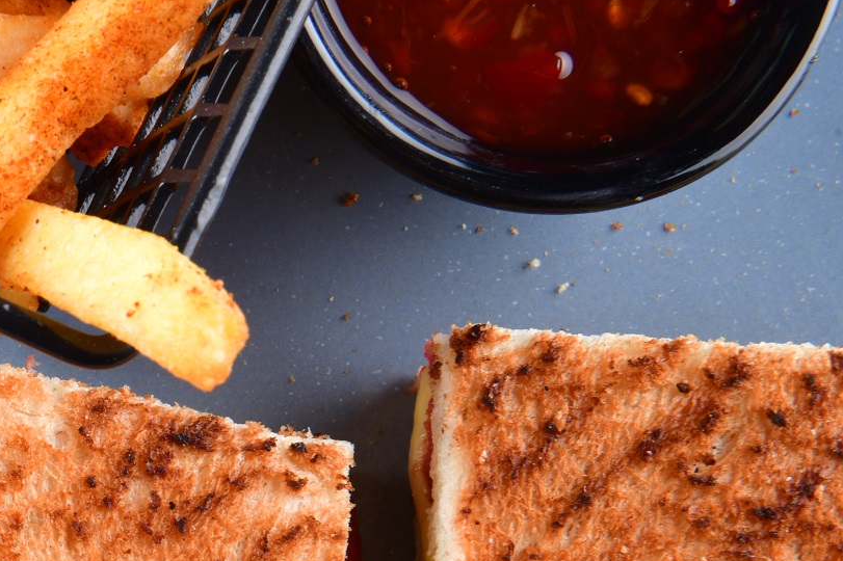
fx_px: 2598
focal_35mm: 111
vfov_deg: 12.2
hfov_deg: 17.5
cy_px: 567
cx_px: -195
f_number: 18
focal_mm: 45
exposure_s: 1/160
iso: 80
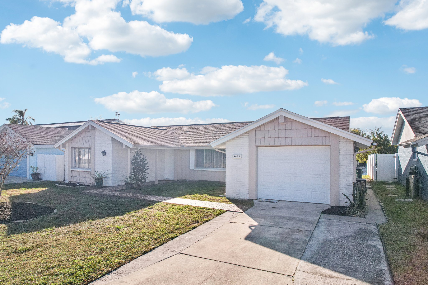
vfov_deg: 57.2
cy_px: 142
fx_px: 262
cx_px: 214
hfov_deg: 78.6
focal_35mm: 22
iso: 400
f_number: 2.8
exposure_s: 1/1600
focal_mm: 8.4
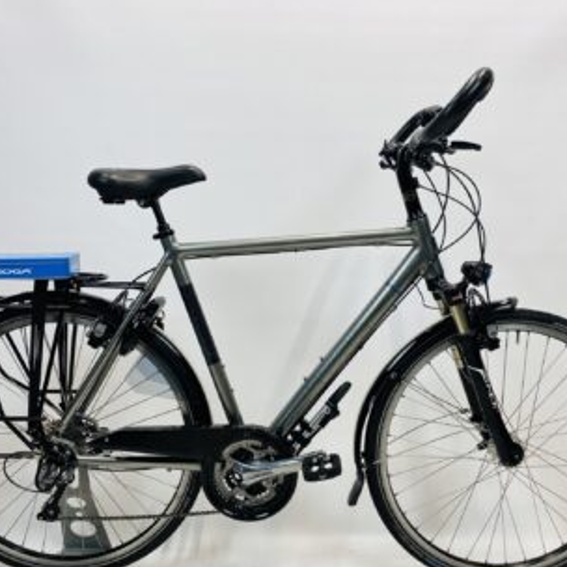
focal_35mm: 34
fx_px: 630
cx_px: 306
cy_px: 308
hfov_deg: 48.4
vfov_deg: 48.4
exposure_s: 1/100
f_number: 1.8
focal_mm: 4.25
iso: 50
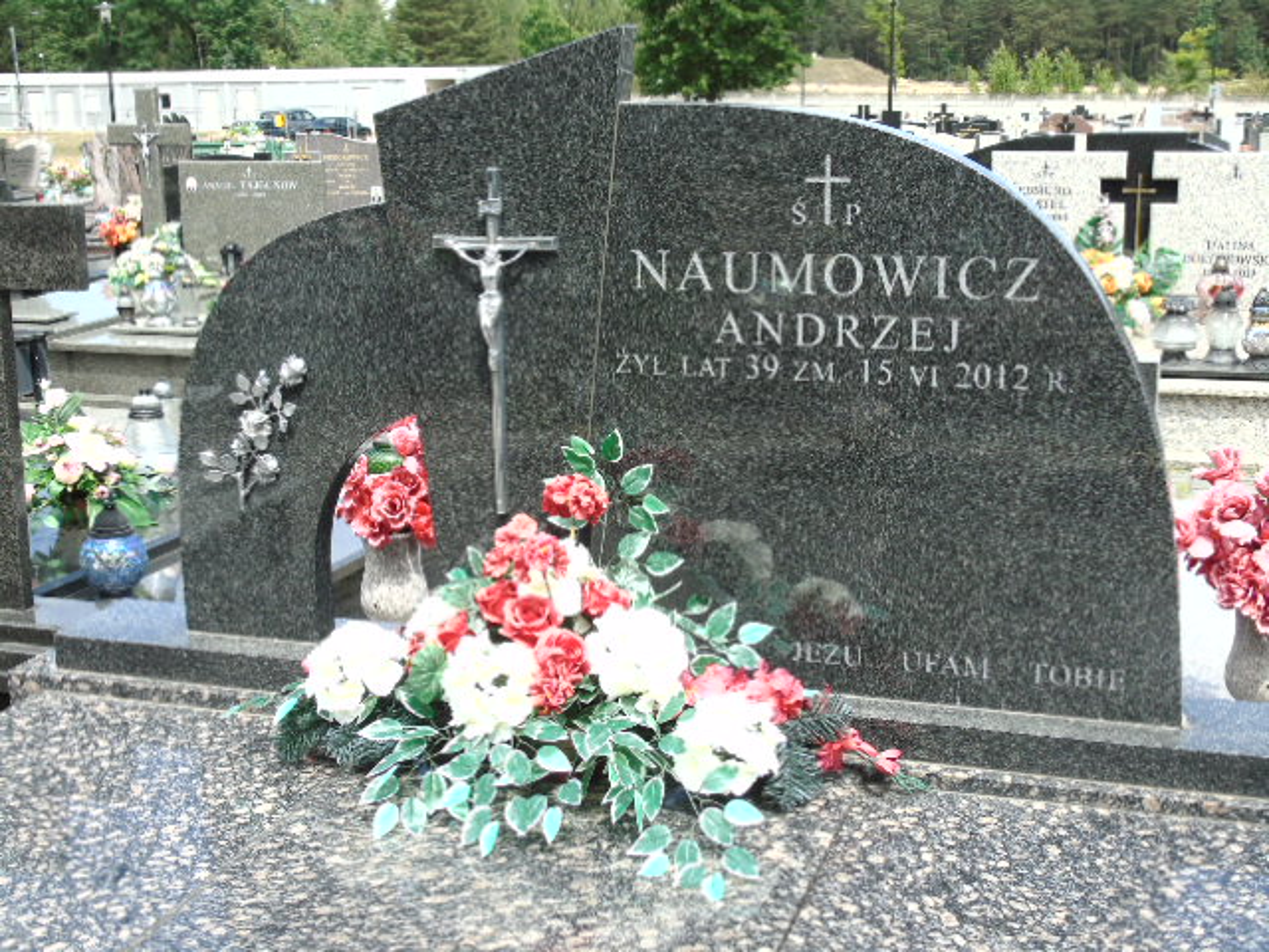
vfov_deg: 31.5
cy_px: 476
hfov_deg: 41.2
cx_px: 634
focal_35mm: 46
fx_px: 1686
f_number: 4.1
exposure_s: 1/400
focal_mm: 8.2
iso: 80
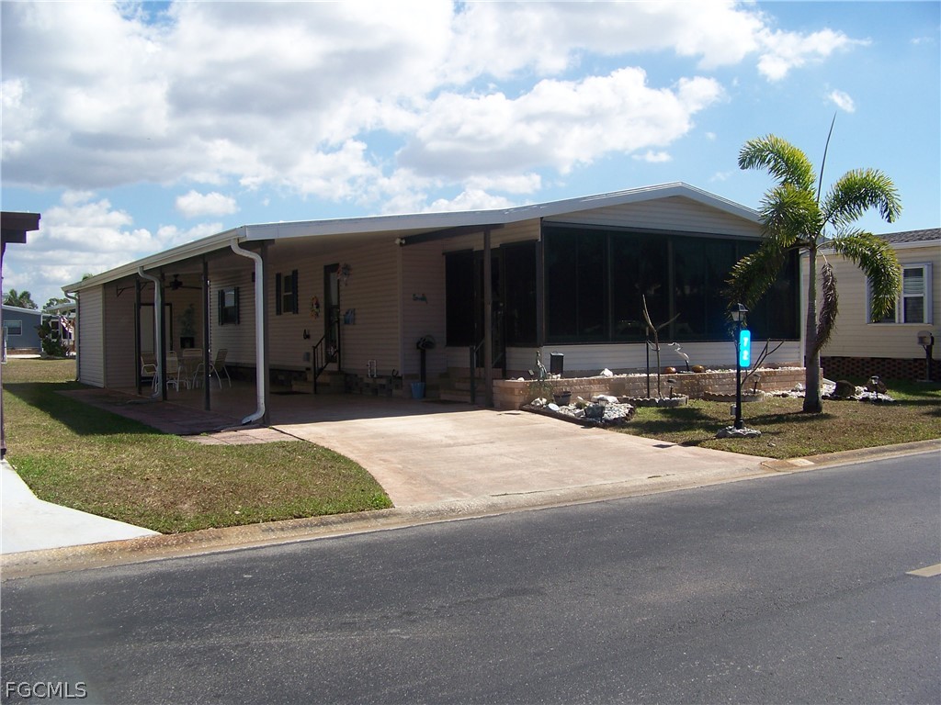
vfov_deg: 39.7
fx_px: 979
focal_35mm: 36
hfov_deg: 51.4
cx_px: 470
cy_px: 352
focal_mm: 5.85
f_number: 4
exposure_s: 1/500
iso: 64
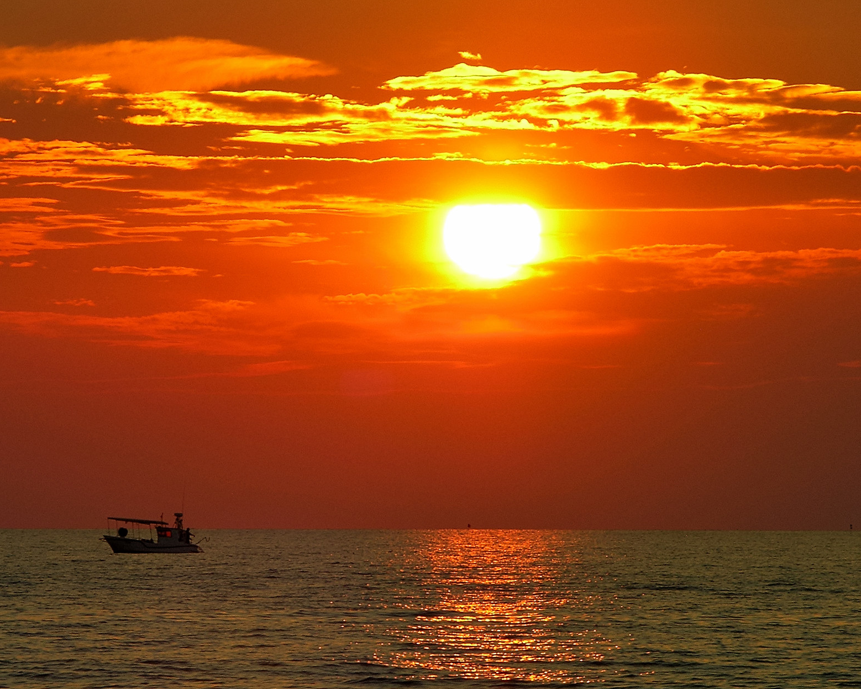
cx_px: 343
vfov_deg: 3.7
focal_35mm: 421
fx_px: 10727
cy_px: 497
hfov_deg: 4.6
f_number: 7.4
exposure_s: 1/128
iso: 50
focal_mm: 71.2
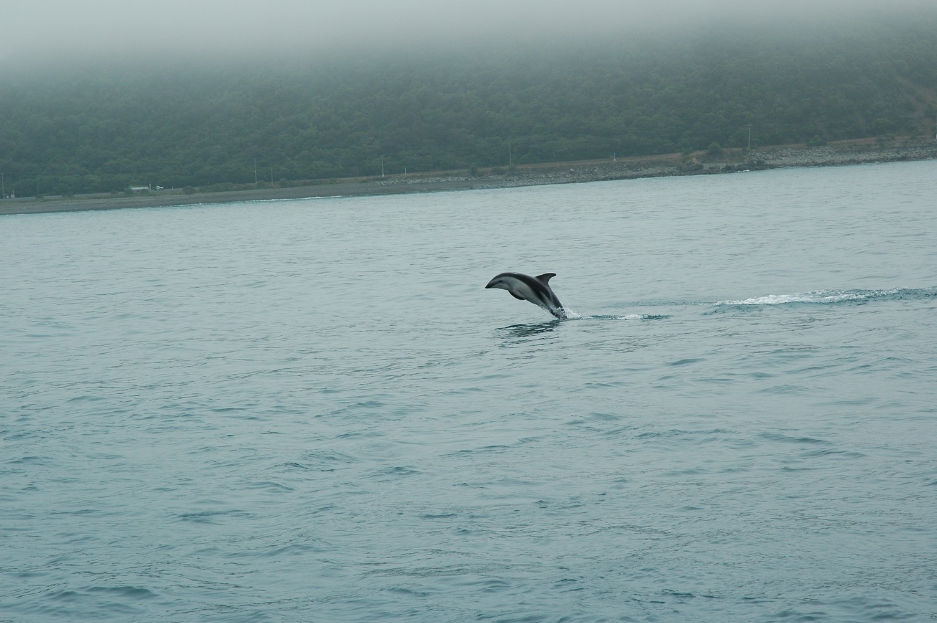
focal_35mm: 105
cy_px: 312
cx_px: 468
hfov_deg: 19.5
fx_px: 2730
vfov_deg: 13.0
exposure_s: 1/500
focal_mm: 70
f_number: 11
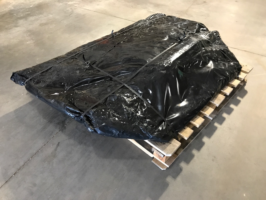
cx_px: 133
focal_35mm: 28
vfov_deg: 49.7
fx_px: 215
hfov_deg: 63.4
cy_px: 100
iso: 64
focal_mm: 3.99
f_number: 1.8
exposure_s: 1/15
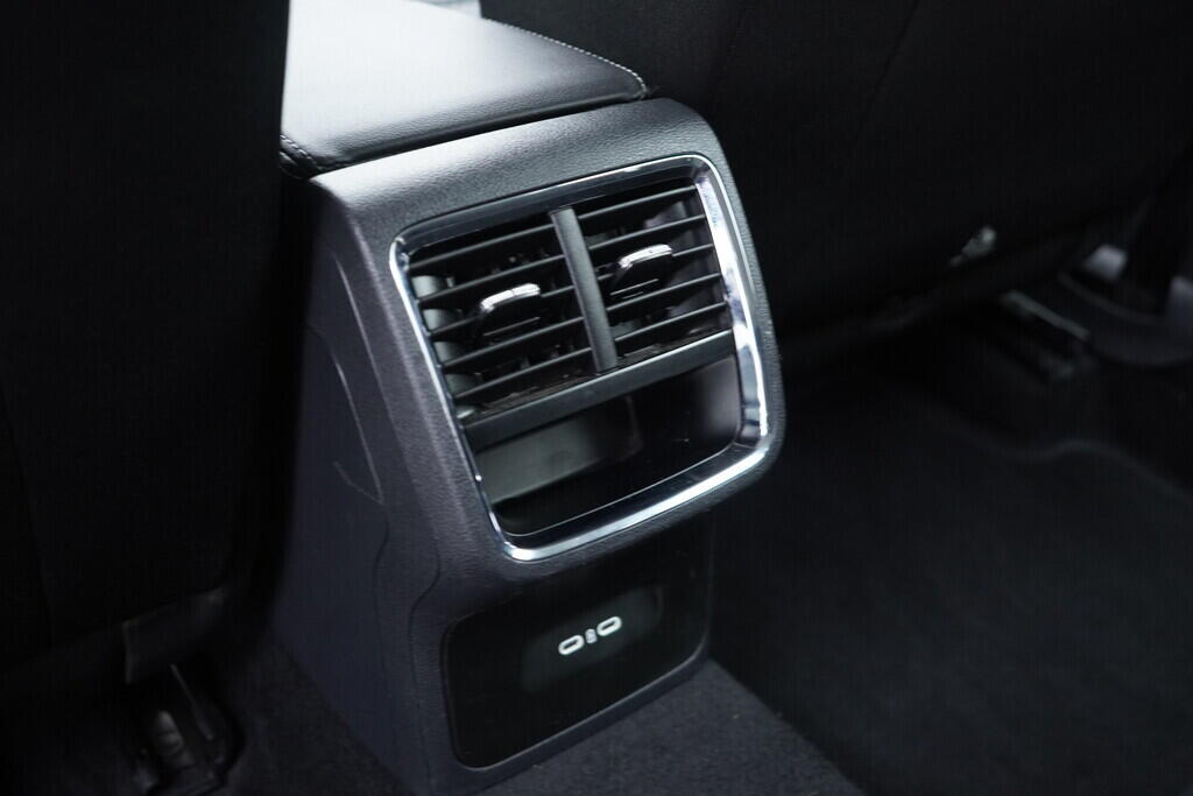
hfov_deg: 53.1
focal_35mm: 36
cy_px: 398
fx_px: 1193
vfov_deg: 36.9
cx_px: 596
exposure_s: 1/40
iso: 1000
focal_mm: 24
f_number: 2.8
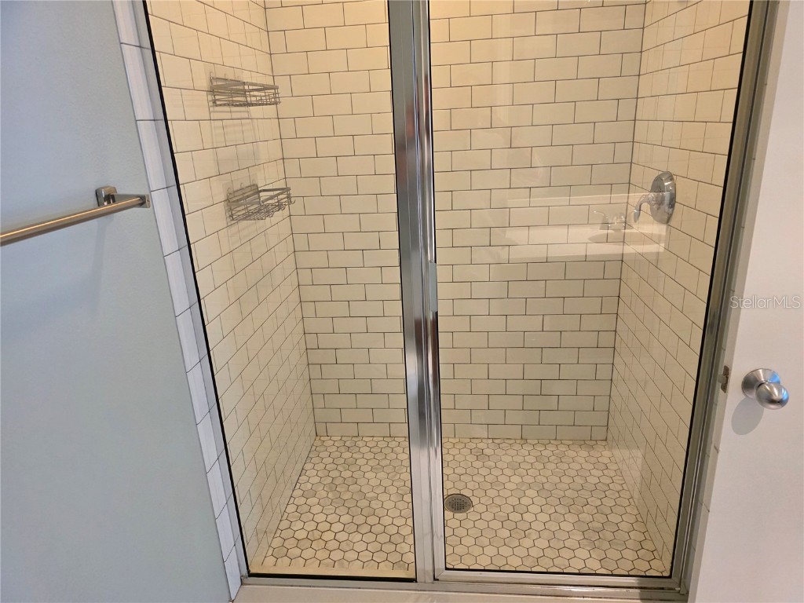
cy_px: 302
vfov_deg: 58.9
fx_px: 534
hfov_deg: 73.9
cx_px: 402
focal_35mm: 23
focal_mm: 6.3
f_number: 1.7
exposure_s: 1/120
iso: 640
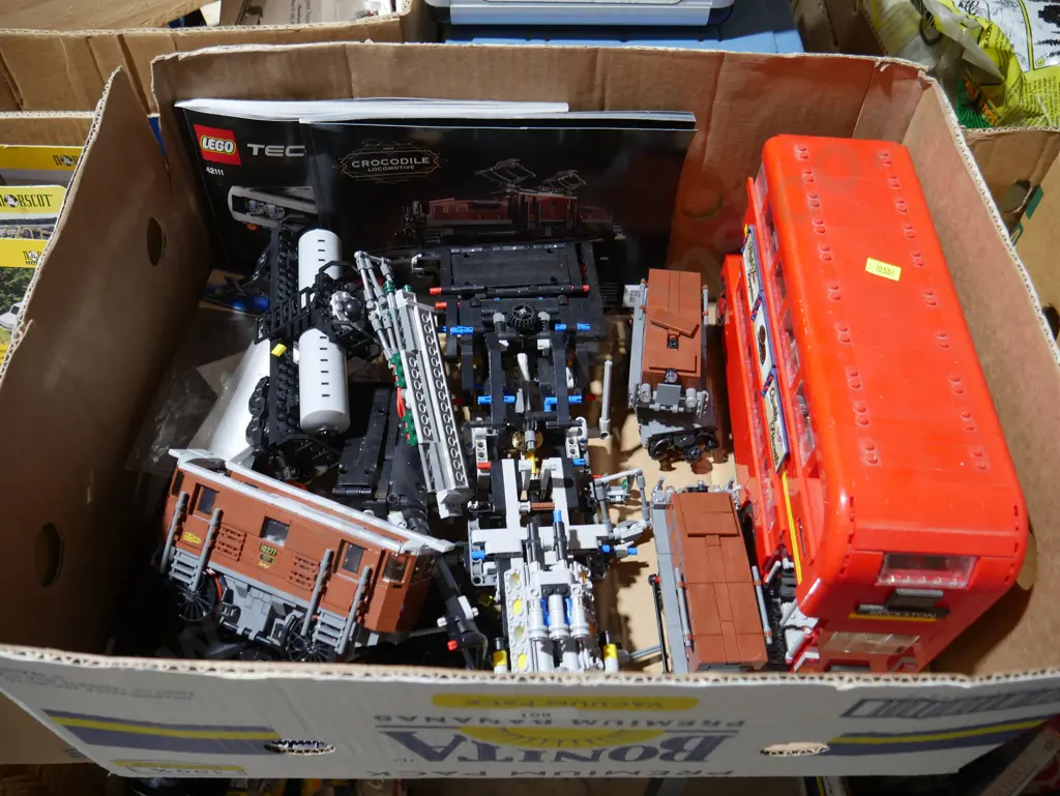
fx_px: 858
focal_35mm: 28
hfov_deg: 63.4
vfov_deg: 49.8
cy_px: 398
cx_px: 530
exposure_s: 1/60
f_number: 3.5
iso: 400
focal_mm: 14
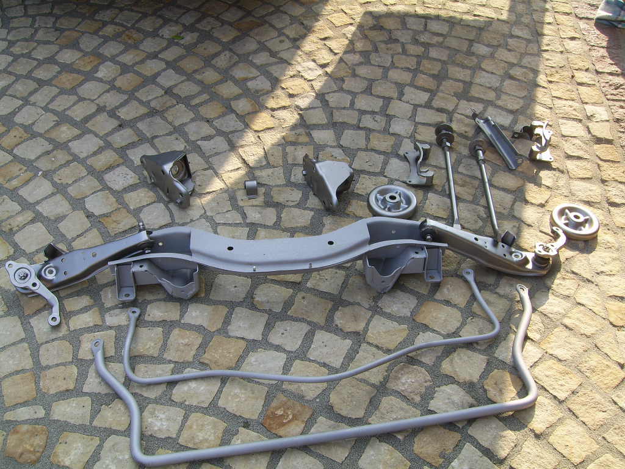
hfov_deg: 49.0
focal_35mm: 38
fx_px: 686
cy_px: 234
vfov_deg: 37.7
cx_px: 312
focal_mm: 7.8
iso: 50
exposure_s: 1/80
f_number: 6.4
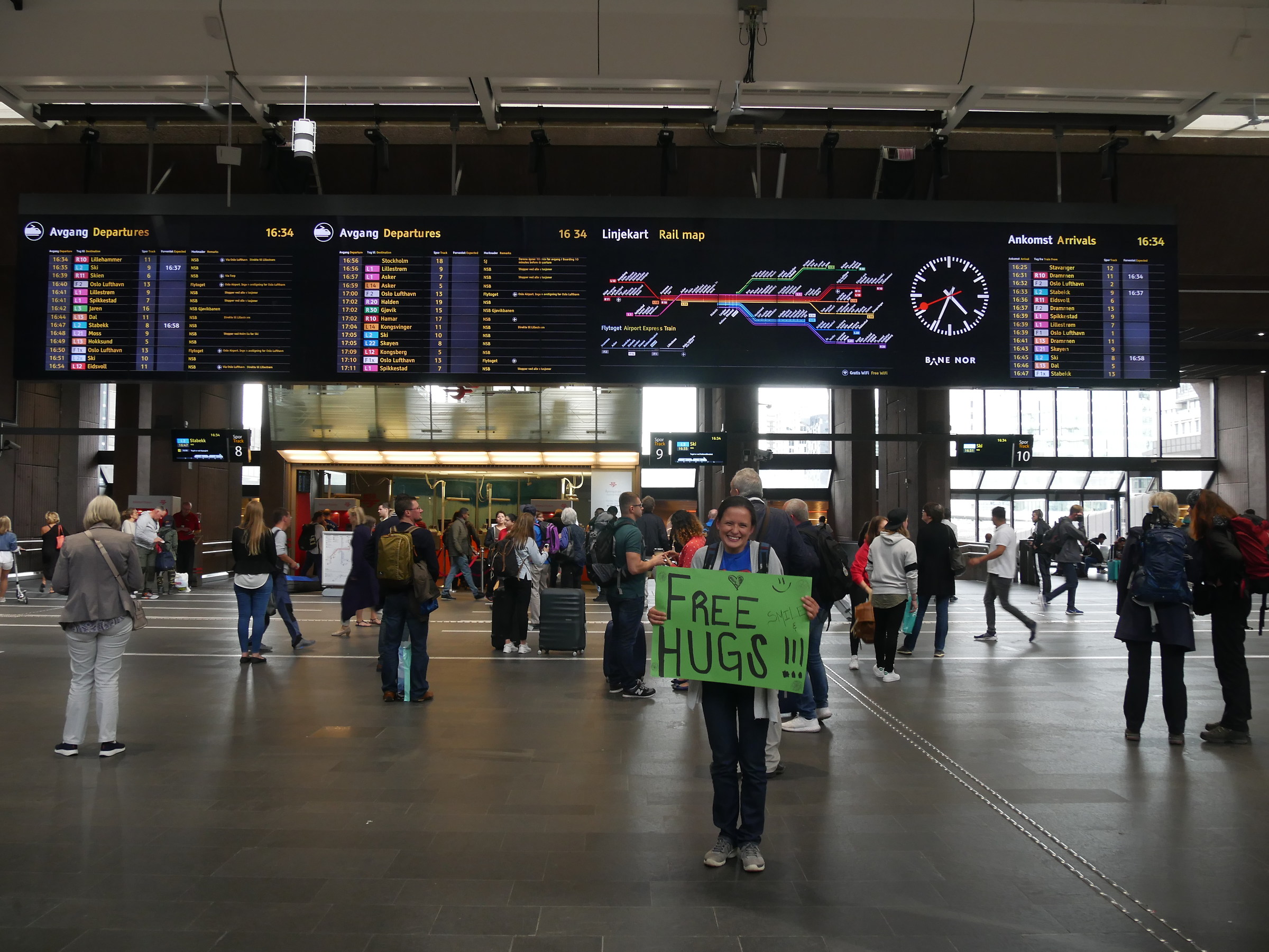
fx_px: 1027
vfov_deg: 49.8
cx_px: 634
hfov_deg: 63.4
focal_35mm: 28
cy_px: 476
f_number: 5
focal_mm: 14
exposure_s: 1/50
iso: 800
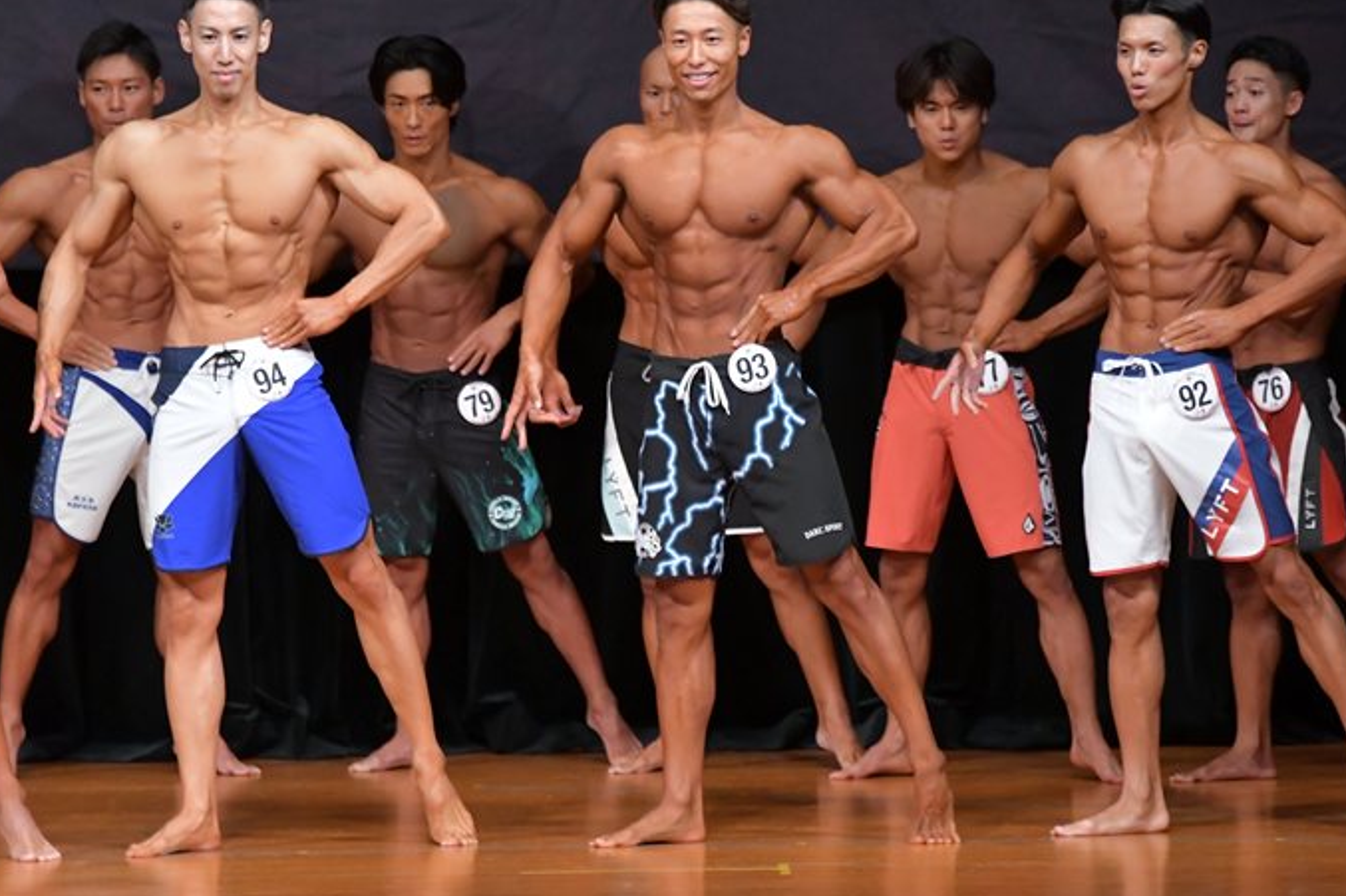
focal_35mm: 309
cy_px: 401
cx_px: 743
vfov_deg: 4.4
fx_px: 11550
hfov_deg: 6.7
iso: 5000
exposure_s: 1/400
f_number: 5.6
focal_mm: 180
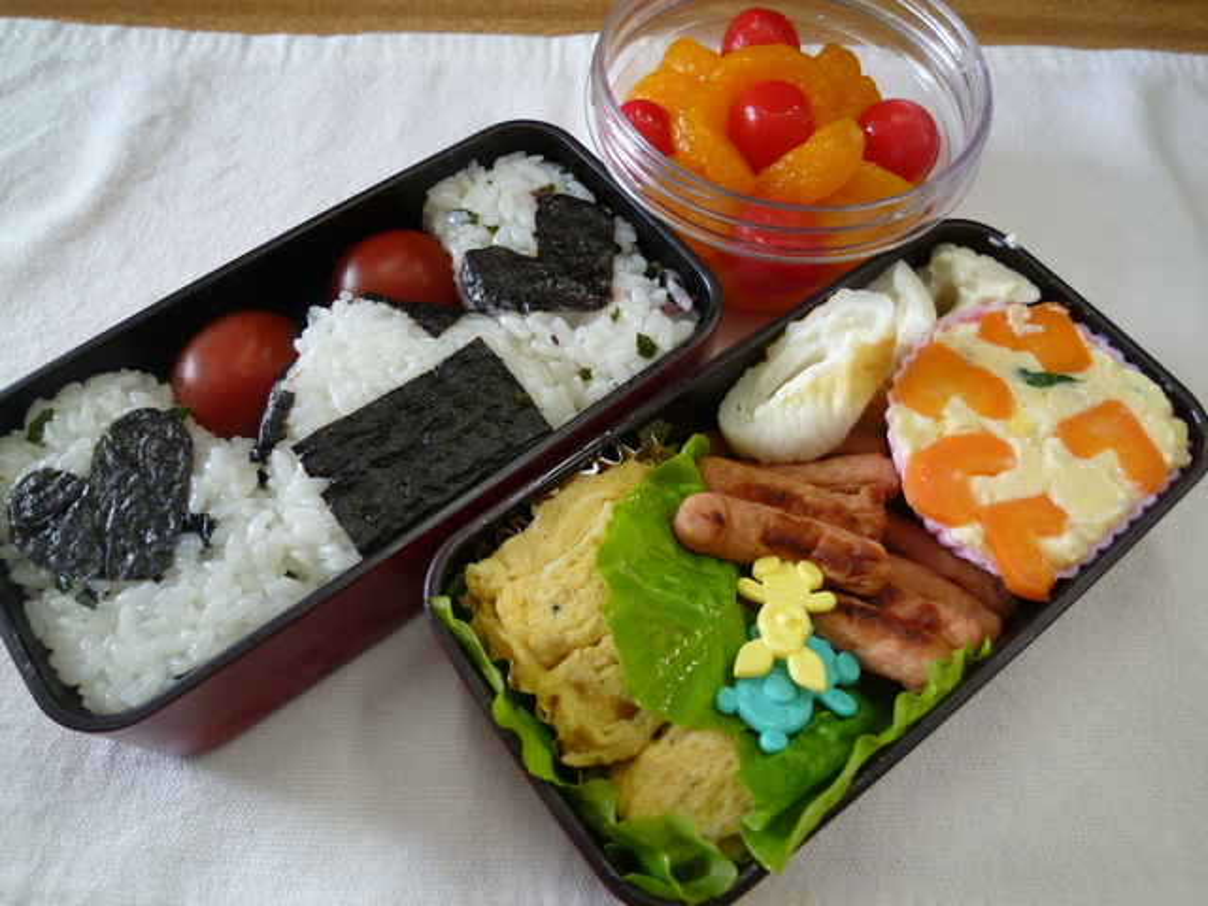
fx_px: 838
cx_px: 604
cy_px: 453
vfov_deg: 56.8
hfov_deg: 71.6
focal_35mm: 24
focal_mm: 4.3
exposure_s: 1/60
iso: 100
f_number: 2.2
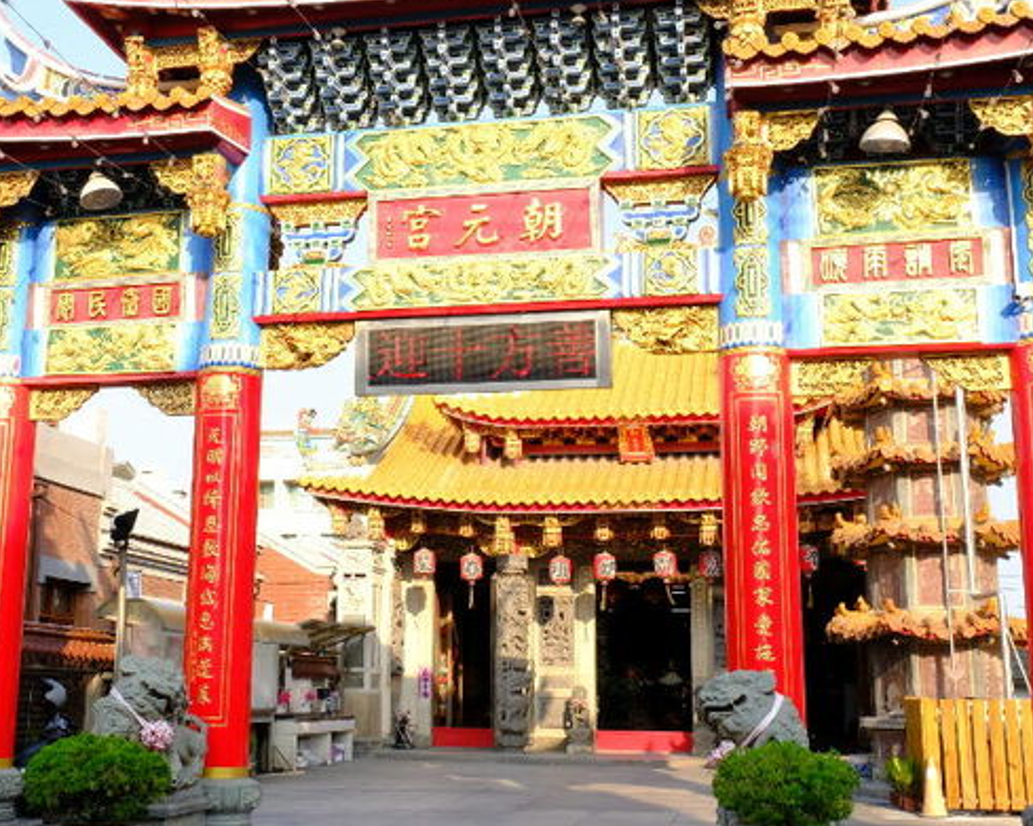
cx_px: 414
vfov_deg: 34.1
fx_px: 1345
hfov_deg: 41.8
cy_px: 397
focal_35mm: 44
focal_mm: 18
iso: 250
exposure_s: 1/60
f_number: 13
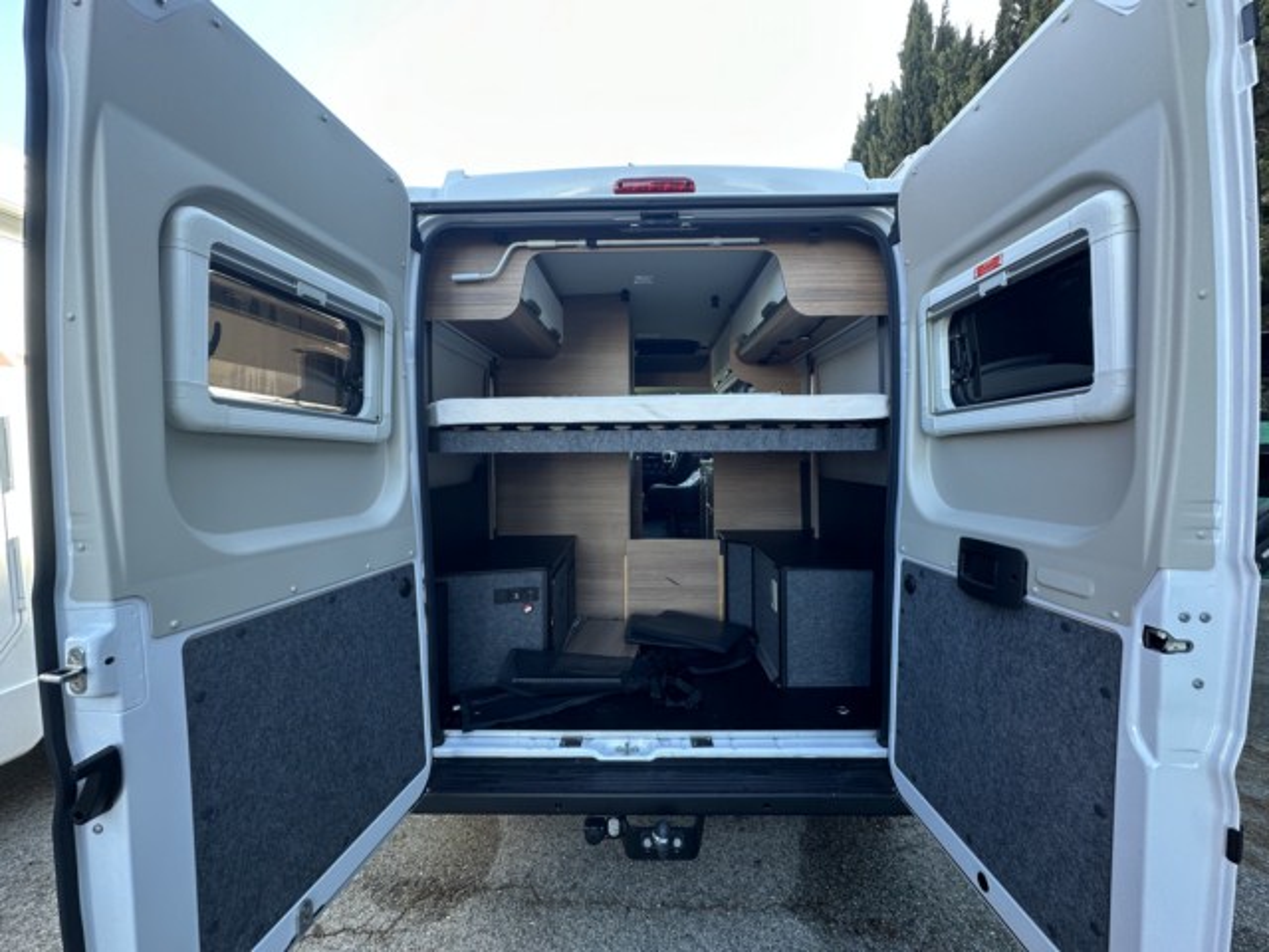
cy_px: 476
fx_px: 513
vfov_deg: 85.7
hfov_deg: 102.1
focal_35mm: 14
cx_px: 634
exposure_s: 1/99
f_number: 2.2
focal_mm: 2.22
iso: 64
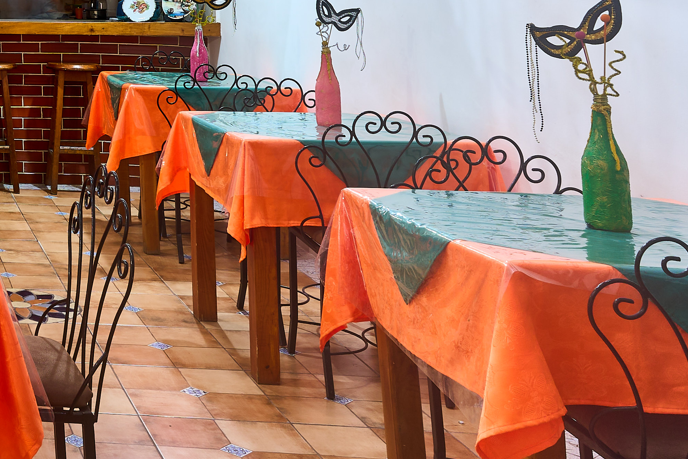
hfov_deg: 26.5
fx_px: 1146
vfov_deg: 20.6
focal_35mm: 60
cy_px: -137
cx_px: -277
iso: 100
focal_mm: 20
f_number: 11
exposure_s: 8
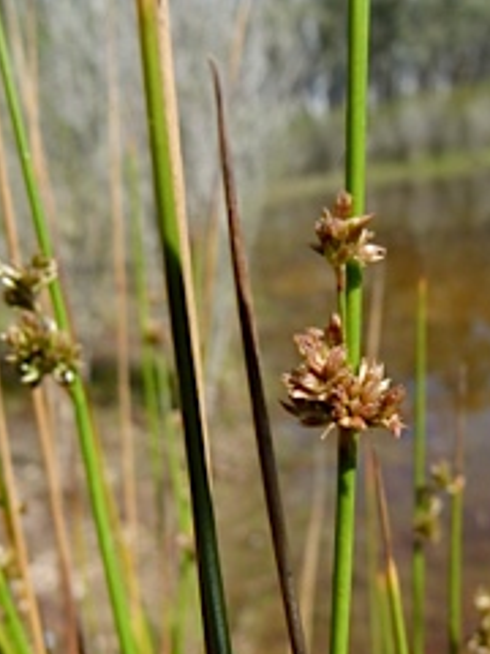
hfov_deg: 35.6
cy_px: 431
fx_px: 755
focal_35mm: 40
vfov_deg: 46.1
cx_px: 332
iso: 100
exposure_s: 1/640
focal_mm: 4.5
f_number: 4
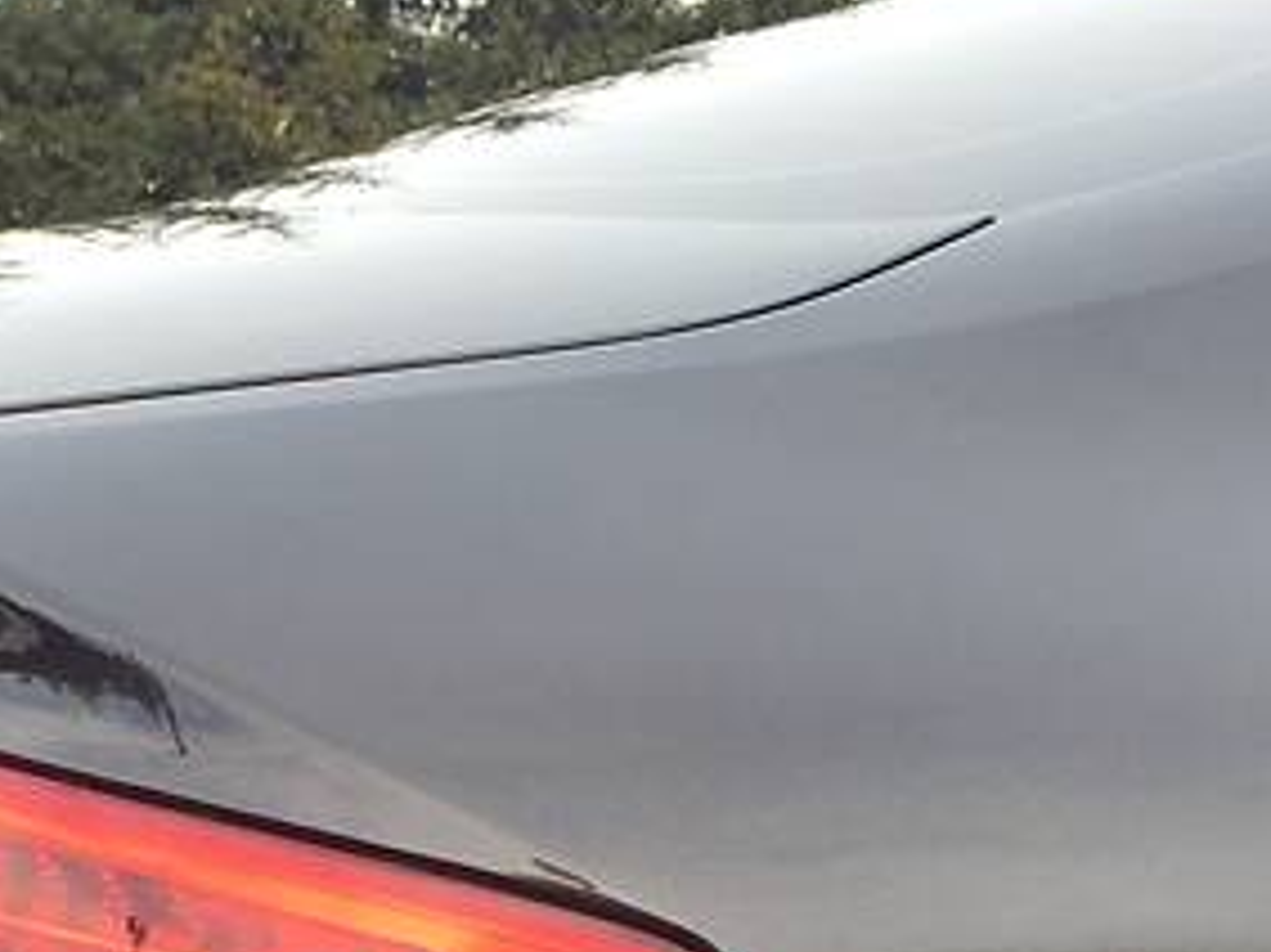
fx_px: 3010
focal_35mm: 82
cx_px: 355
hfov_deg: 23.7
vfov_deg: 17.2
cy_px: 1145
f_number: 2.2
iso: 32
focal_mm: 4.2
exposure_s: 1/250
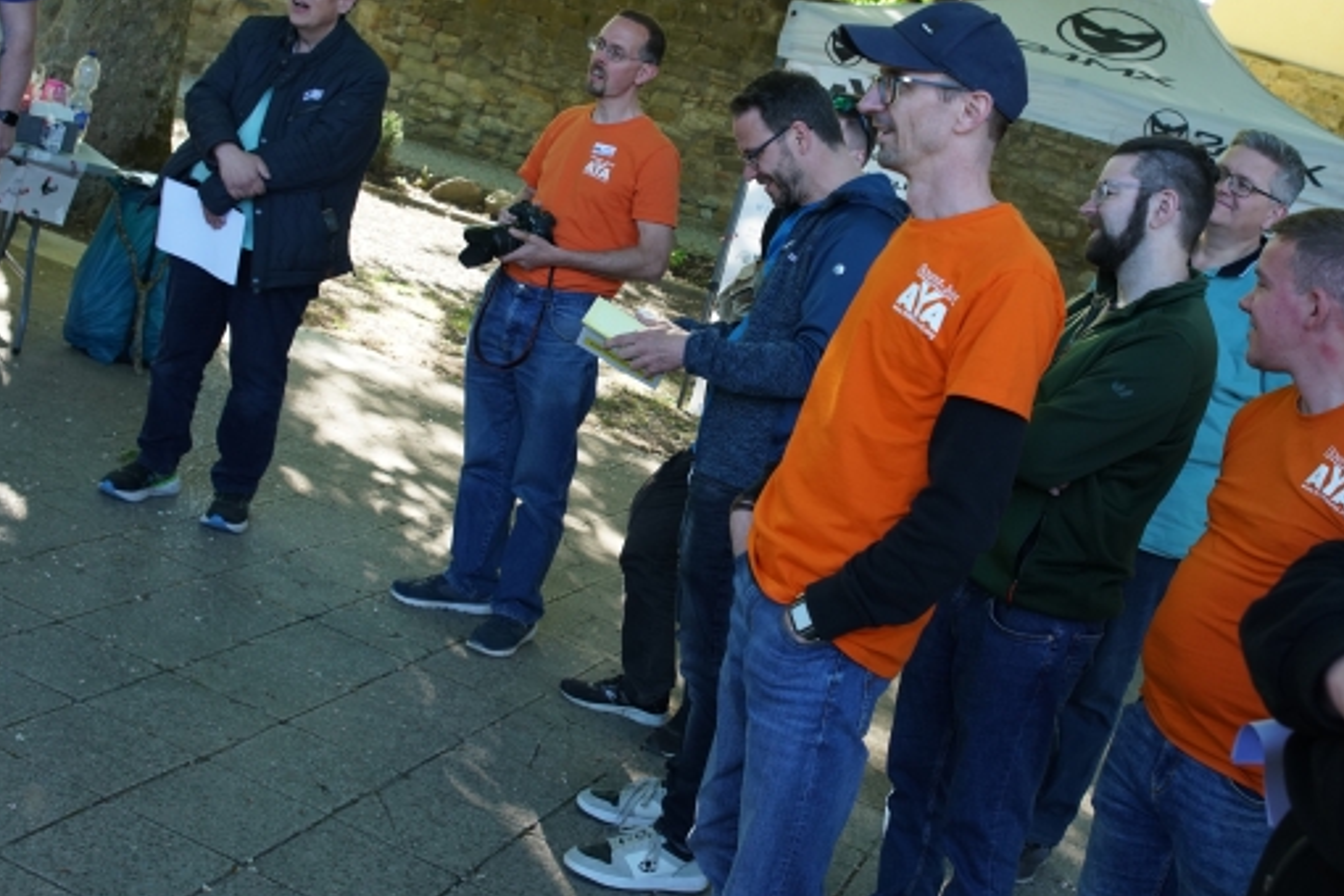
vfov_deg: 28.0
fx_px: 1792
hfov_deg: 41.0
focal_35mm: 48
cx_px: 754
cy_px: 348
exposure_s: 1/250
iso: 800
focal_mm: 35
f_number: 5.6
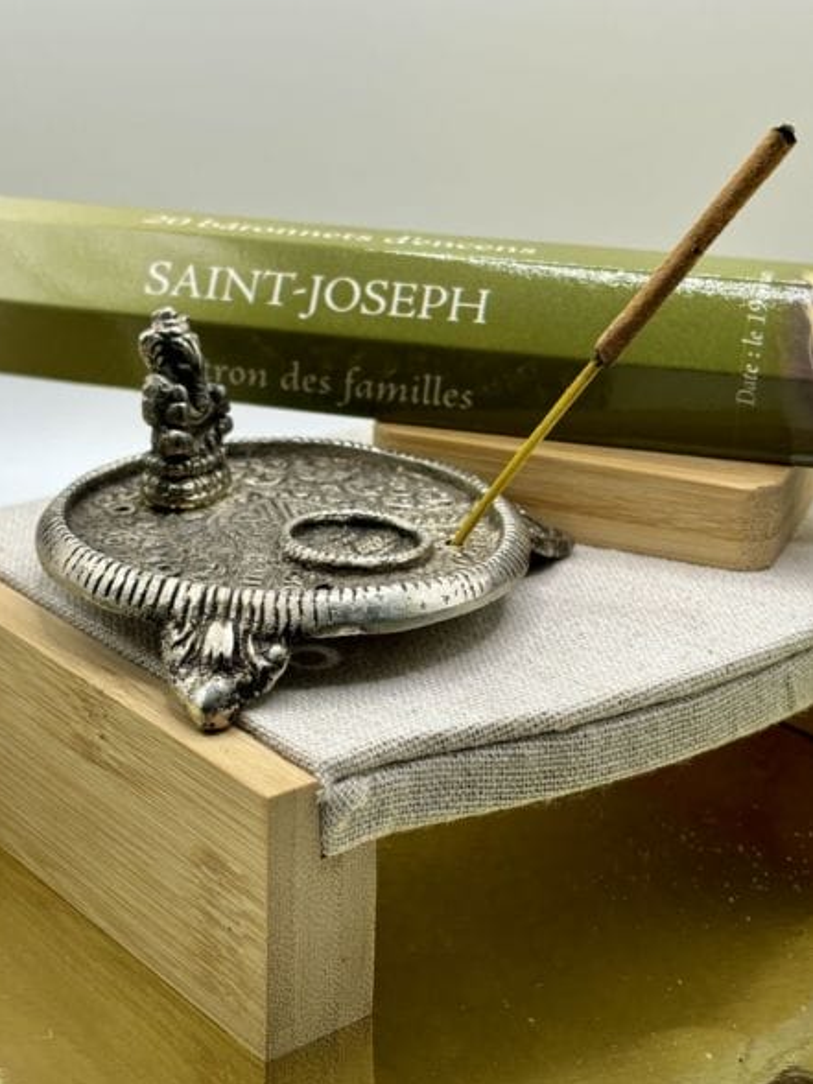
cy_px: 585
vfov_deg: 32.7
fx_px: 1848
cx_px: 356
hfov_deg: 24.8
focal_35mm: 59
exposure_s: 1/194
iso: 32
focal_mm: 5.96
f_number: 1.6
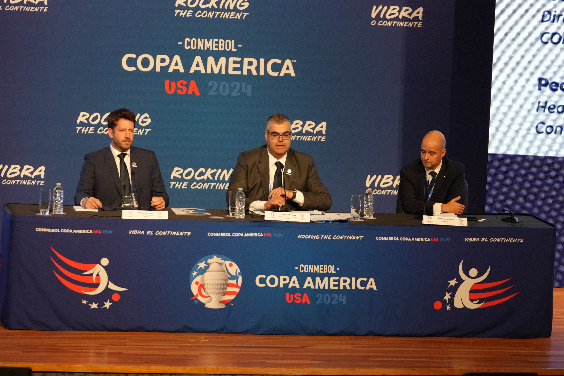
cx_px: 282
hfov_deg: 11.2
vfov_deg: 7.5
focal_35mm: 184
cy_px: 188
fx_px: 2882
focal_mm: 123
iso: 2500
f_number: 2.8
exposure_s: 1/500
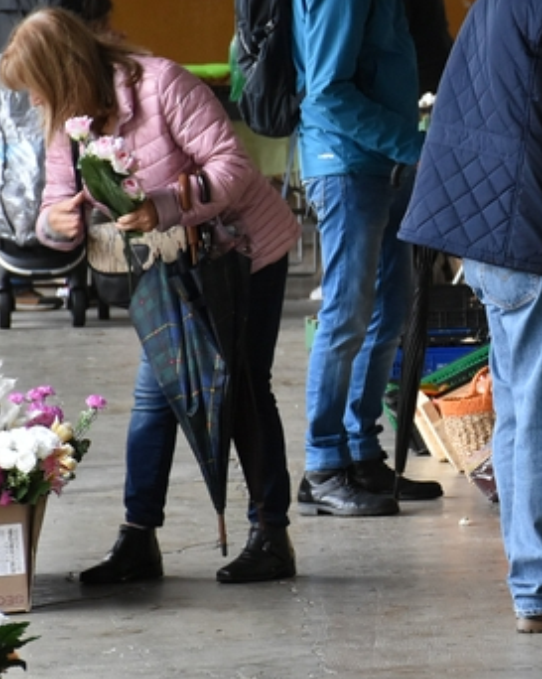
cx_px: 679
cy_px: 298
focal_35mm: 334
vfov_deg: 5.8
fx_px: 6706
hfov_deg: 4.6
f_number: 5.3
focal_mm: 90
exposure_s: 1/125
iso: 1600
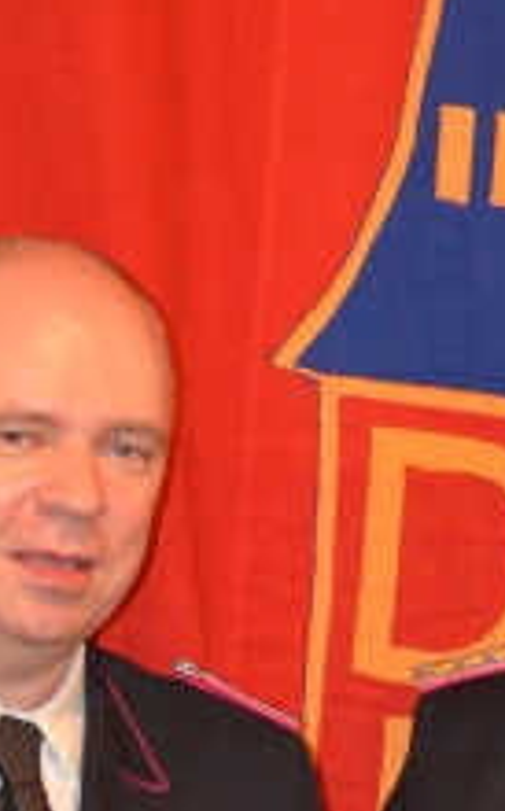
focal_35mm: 240
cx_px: 370
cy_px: 1047
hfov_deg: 5.5
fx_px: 5299
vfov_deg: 8.6
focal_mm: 48
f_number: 4.8
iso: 3200
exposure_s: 1/60
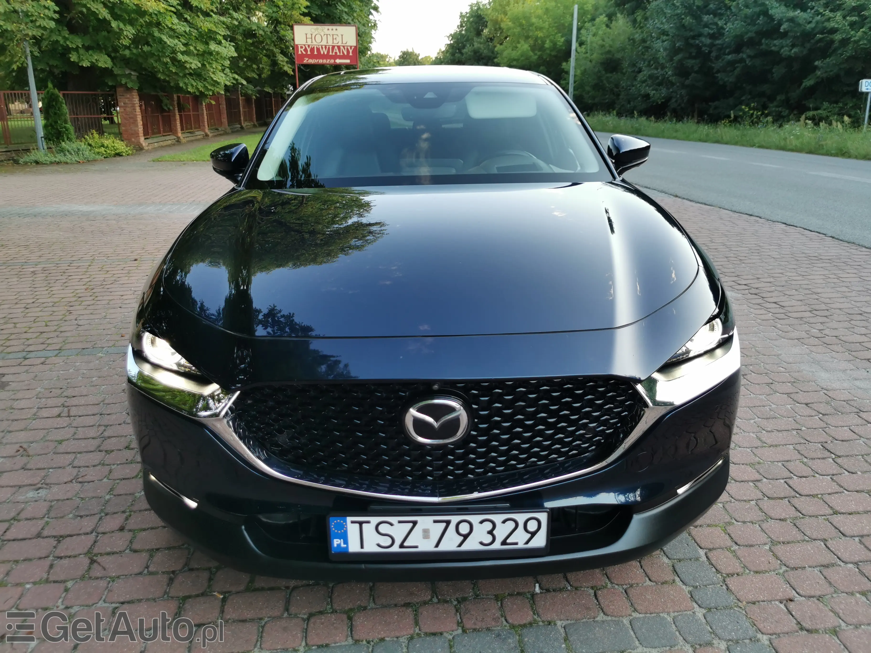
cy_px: 326
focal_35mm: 27
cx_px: 436
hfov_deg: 65.3
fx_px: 679
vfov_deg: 51.4
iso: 80
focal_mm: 5.56
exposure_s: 1/100
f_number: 1.6
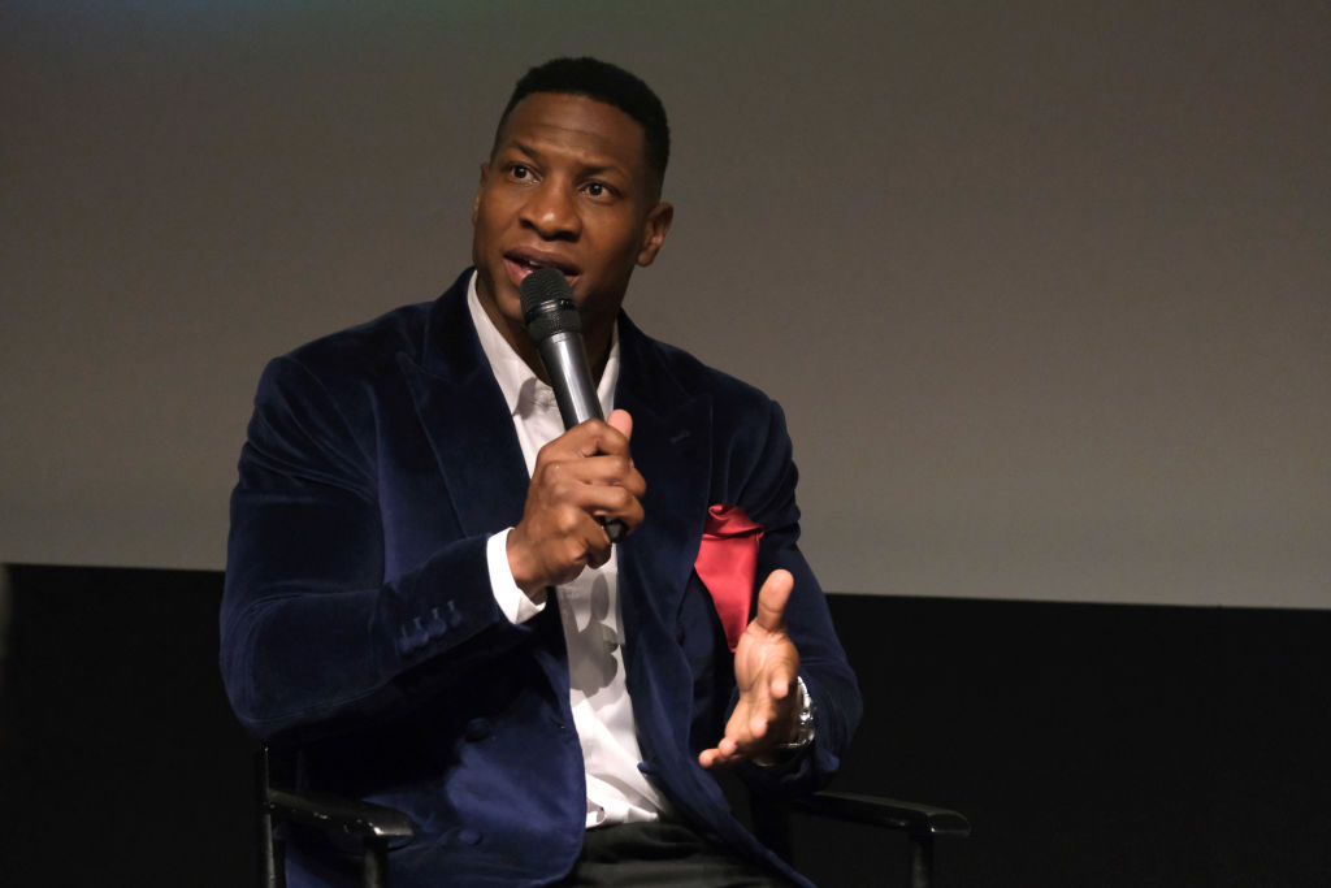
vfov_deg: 10.1
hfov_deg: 15.1
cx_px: 666
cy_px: 444
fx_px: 5029
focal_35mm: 136
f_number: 4.5
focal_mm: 90.4
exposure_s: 1/125
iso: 5000
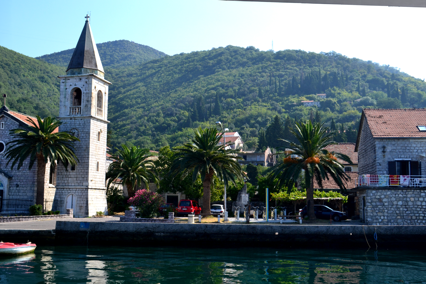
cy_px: 142
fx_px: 515
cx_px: 213
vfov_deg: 30.8
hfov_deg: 45.0
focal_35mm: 44
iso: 400
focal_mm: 29
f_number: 11
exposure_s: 1/400
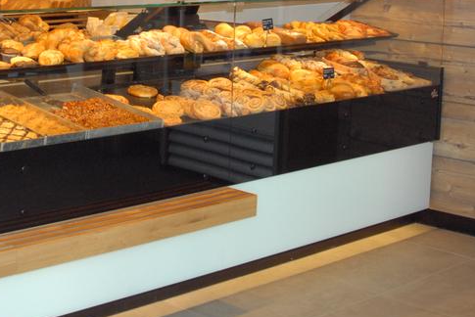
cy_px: 24
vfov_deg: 17.7
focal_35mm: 76
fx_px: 1003
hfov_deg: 25.9
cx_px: 55
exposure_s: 1/80
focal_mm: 24
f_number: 9
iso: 640
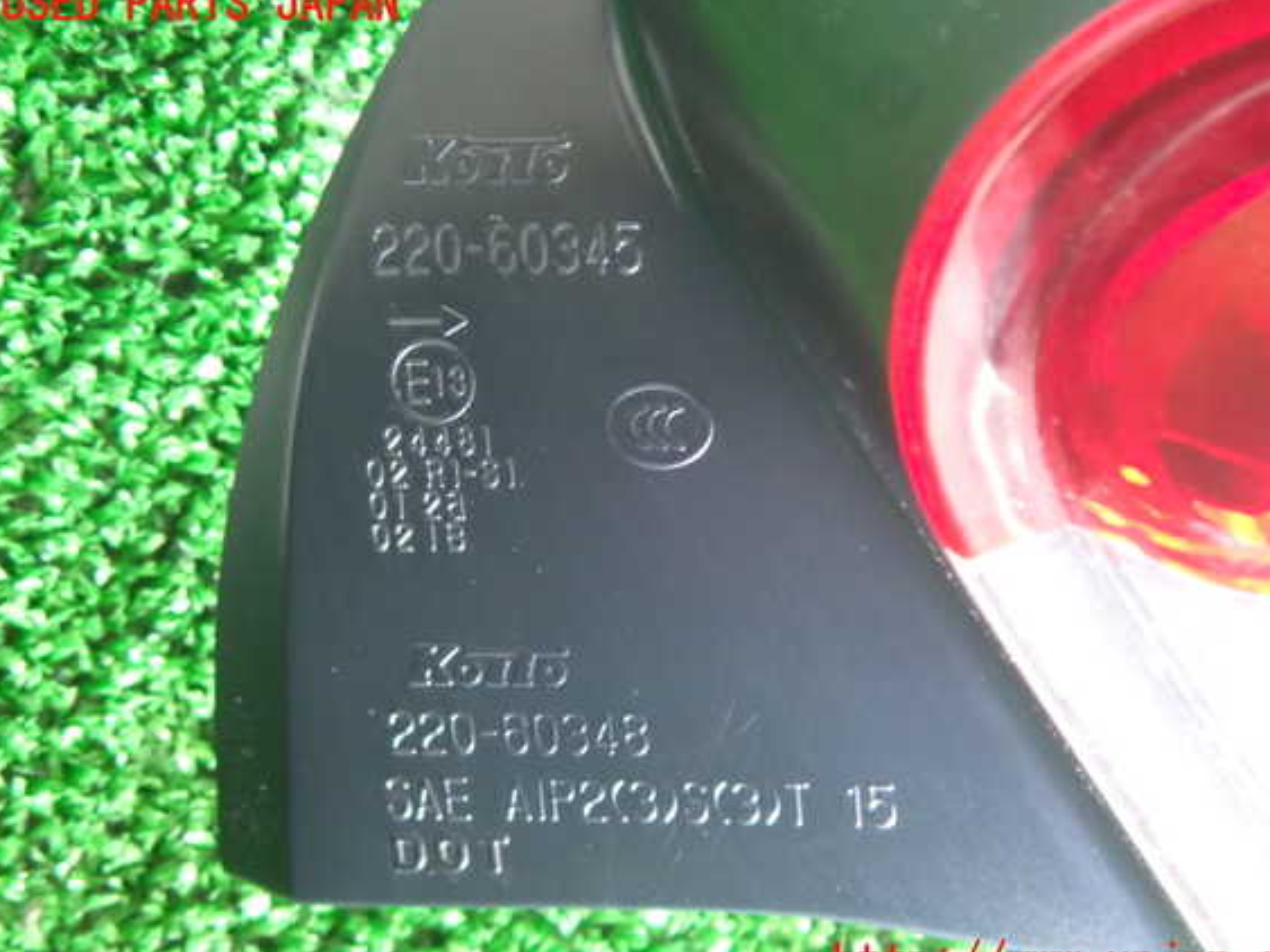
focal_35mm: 32
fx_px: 1174
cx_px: 665
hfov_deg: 56.8
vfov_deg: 44.1
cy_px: 485
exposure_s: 1/8
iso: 1250
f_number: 4.9
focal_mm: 5.4
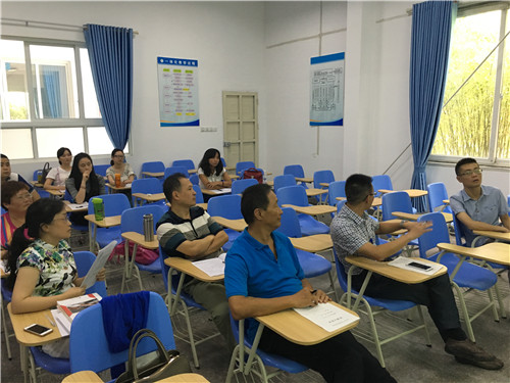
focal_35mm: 29
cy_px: 192
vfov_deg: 48.2
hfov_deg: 61.7
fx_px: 427
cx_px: 255
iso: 160
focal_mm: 4.15
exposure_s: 1/33
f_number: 2.2
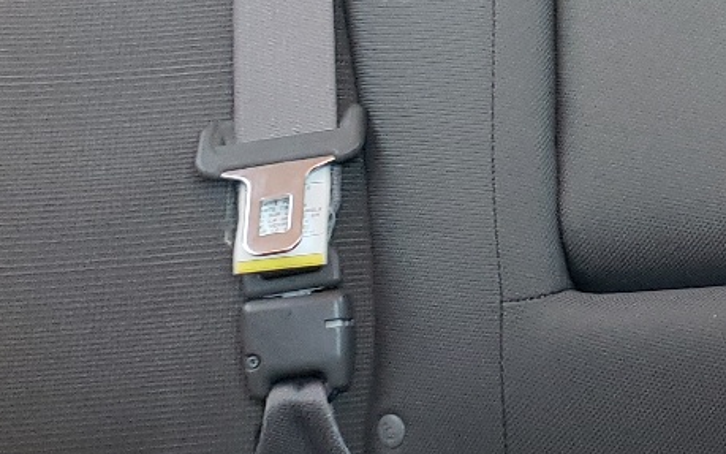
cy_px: -92
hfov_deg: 20.1
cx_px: 902
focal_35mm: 96
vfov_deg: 13.3
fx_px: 1900
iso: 162
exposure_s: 1/60.2
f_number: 1.5
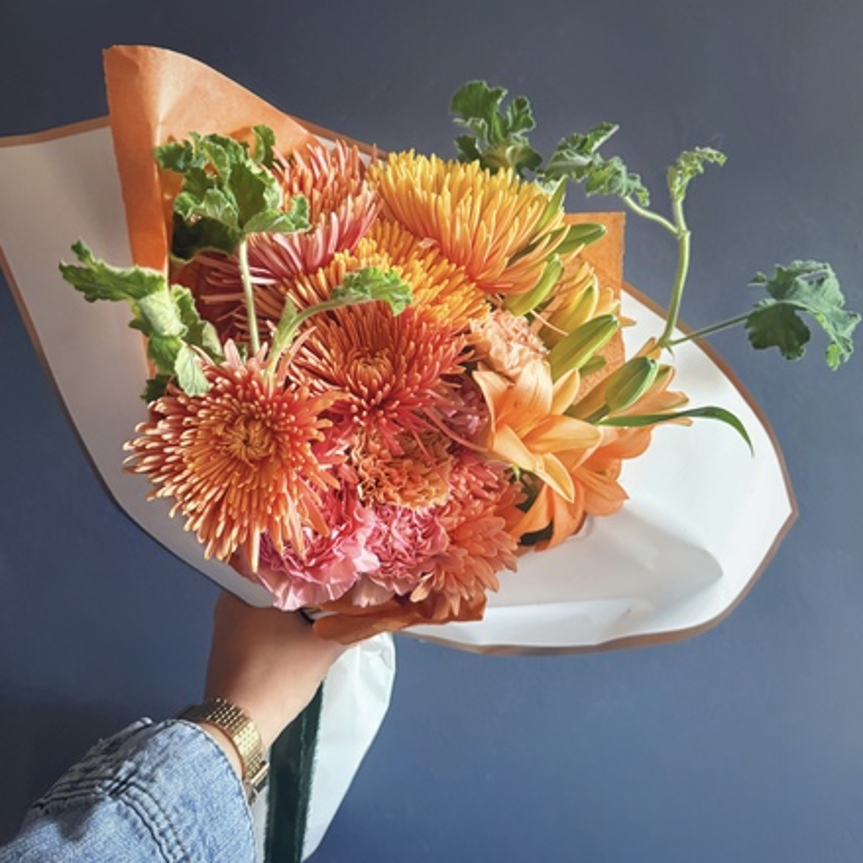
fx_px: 818
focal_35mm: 29
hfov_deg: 55.6
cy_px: 379
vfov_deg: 55.5
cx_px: 434
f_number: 1.78
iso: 800
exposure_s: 1/52
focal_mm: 6.76
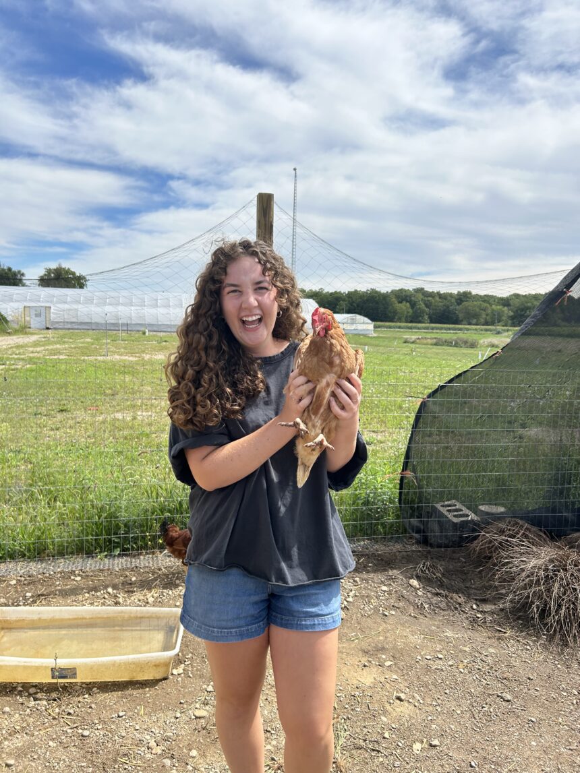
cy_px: 386
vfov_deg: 67.3
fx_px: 581
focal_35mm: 26
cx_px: 290
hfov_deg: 53.1
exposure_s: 1/3571
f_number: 1.5
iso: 50
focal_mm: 5.7
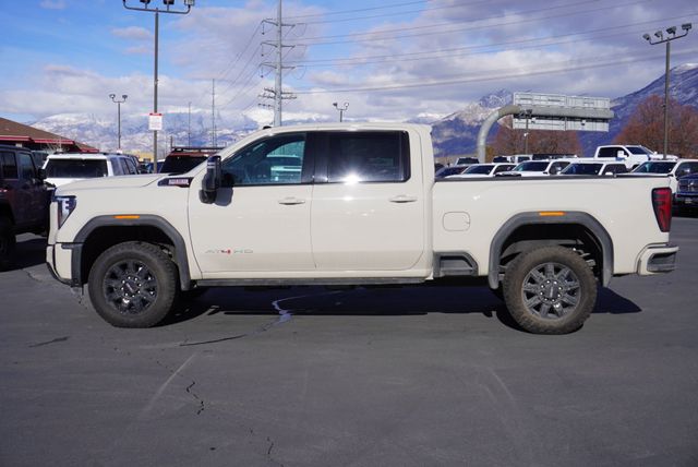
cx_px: 349
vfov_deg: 32.0
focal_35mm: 42
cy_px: 234
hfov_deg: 46.4
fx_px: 815
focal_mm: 28
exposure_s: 1/250
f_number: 11
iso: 100
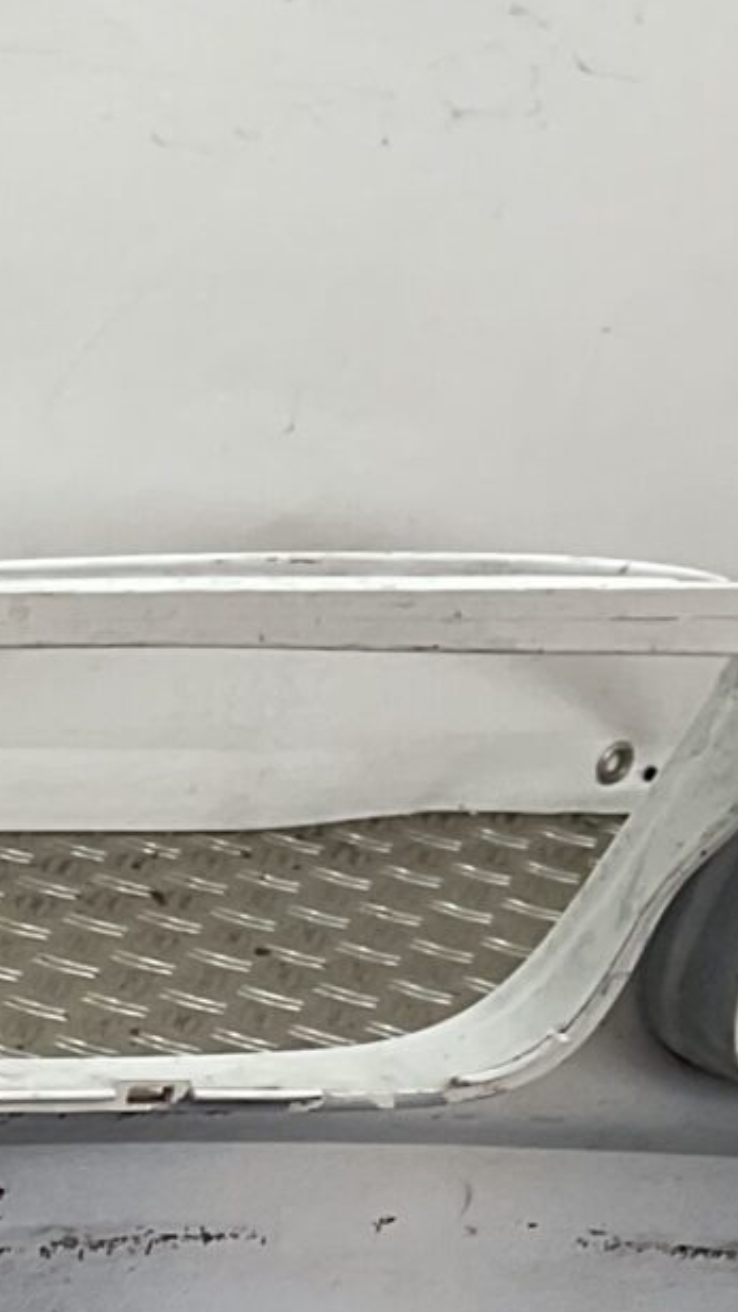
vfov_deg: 15.4
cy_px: 1852
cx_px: -1359
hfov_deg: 8.1
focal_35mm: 131
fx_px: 4558
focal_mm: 3
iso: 16
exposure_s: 1/111
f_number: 1.8
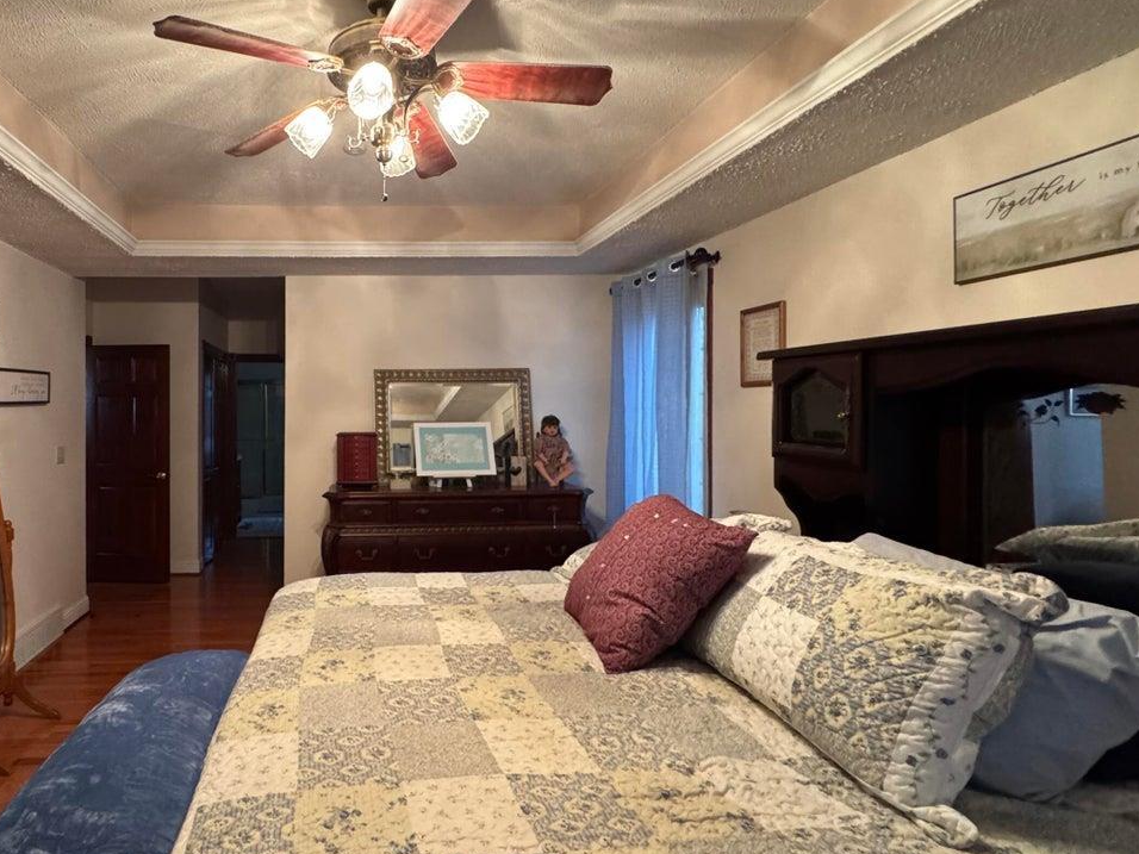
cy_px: 411
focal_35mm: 20
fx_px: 658
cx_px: 366
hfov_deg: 78.7
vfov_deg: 65.9
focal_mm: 2.22
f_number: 2.2
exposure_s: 1/60
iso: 800
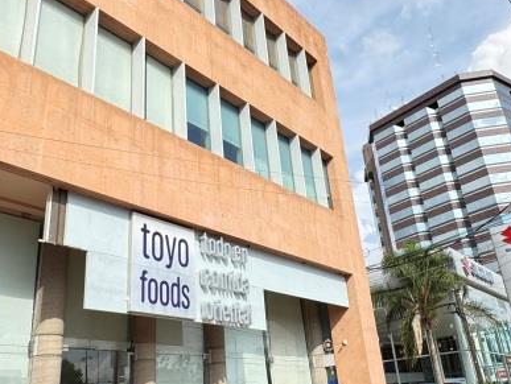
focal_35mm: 37
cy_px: 150
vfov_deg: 38.5
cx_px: 243
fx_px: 547
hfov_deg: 50.1
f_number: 2.2
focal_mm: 2.22
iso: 40
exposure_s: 1/693
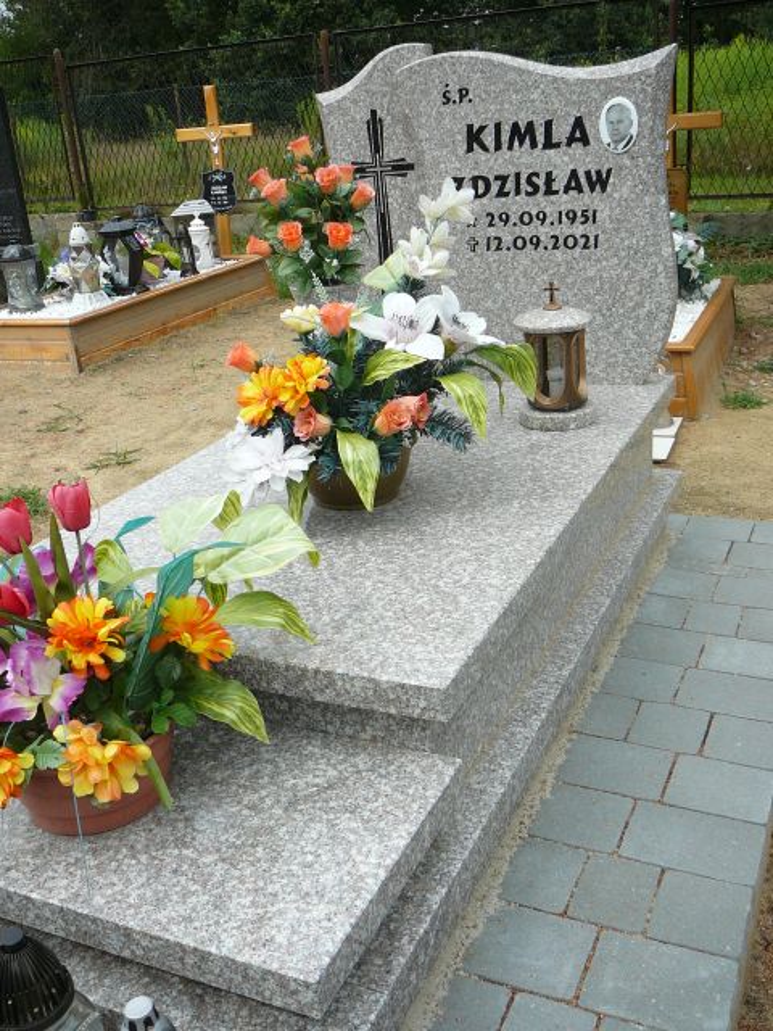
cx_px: 386
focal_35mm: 35
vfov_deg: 52.6
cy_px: 516
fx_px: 1042
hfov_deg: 40.7
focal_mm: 5.2
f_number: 2.8
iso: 80
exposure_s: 1/800
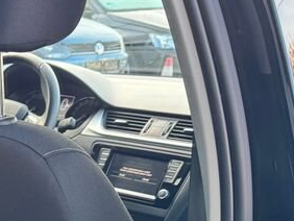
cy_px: 292
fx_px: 740
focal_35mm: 87
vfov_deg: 16.1
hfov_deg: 18.6
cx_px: -198
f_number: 1.78
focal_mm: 6.76
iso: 200
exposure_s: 1/115
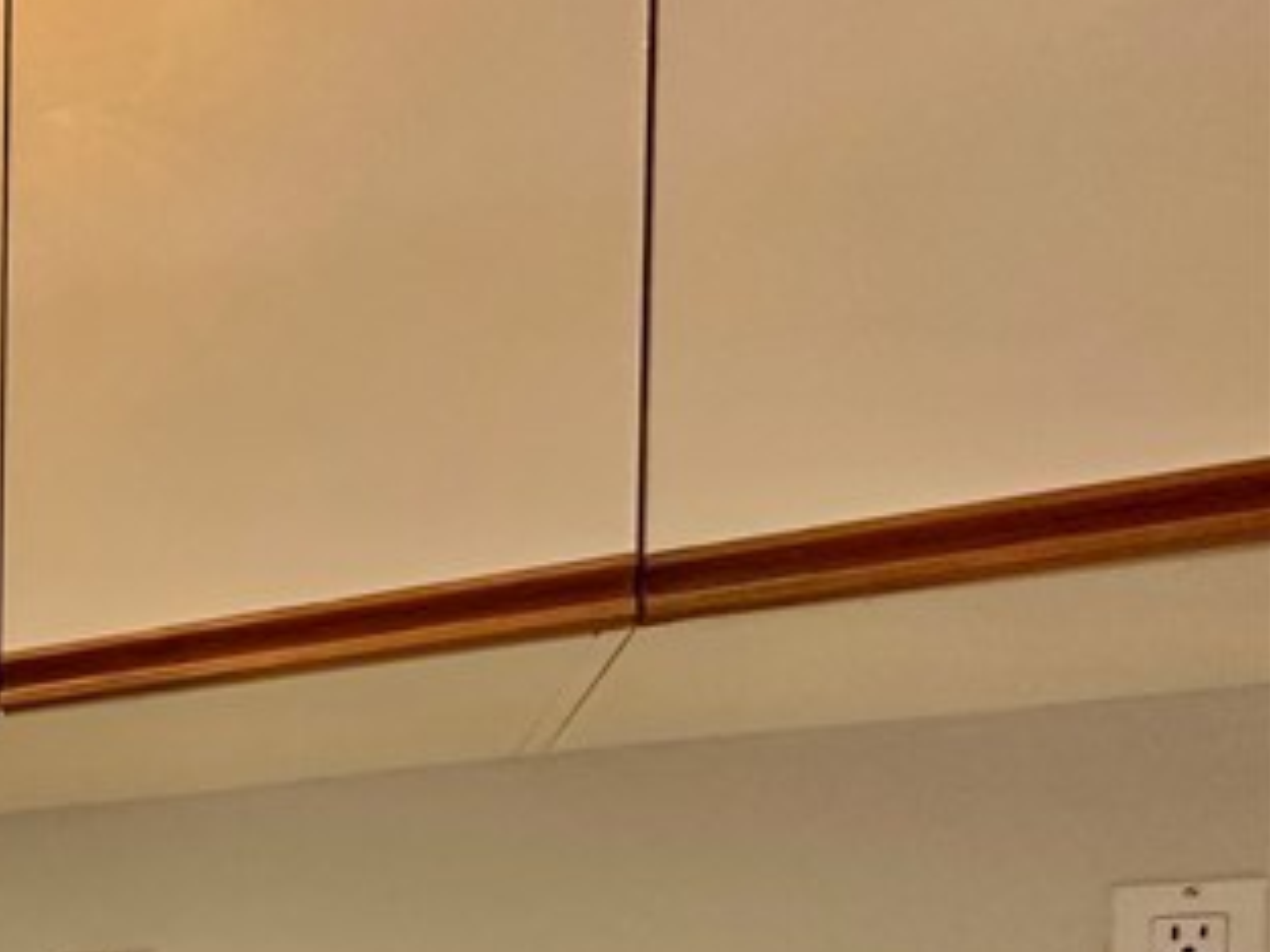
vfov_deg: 26.3
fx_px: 1688
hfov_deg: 25.3
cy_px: 1269
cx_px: -810
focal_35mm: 46
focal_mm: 2.22
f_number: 2.2
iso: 200
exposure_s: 1/120
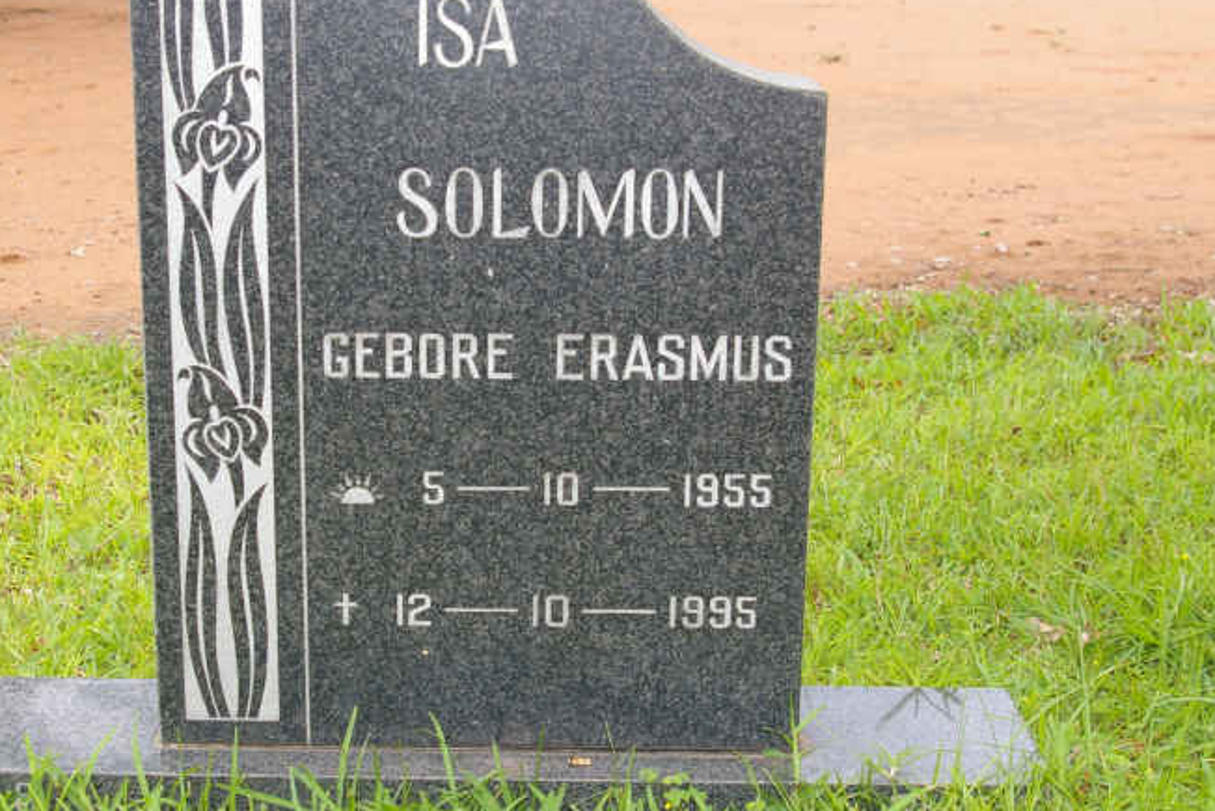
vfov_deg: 22.6
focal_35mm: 60
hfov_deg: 33.2
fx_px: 2025
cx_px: 462
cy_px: 317
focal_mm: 28
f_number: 5.6
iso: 200
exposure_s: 1/180
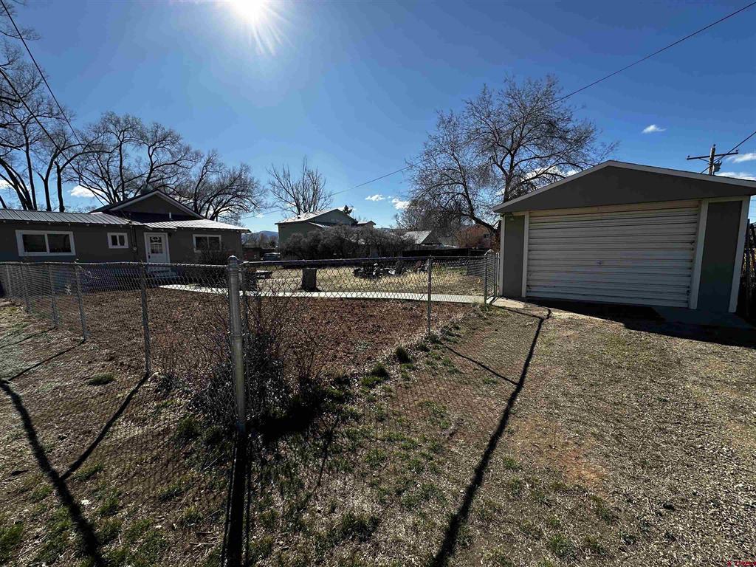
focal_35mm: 14
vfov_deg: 85.7
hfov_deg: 102.1
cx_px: 378
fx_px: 306
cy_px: 284
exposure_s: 1/2817
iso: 50
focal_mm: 2.22
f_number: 2.2
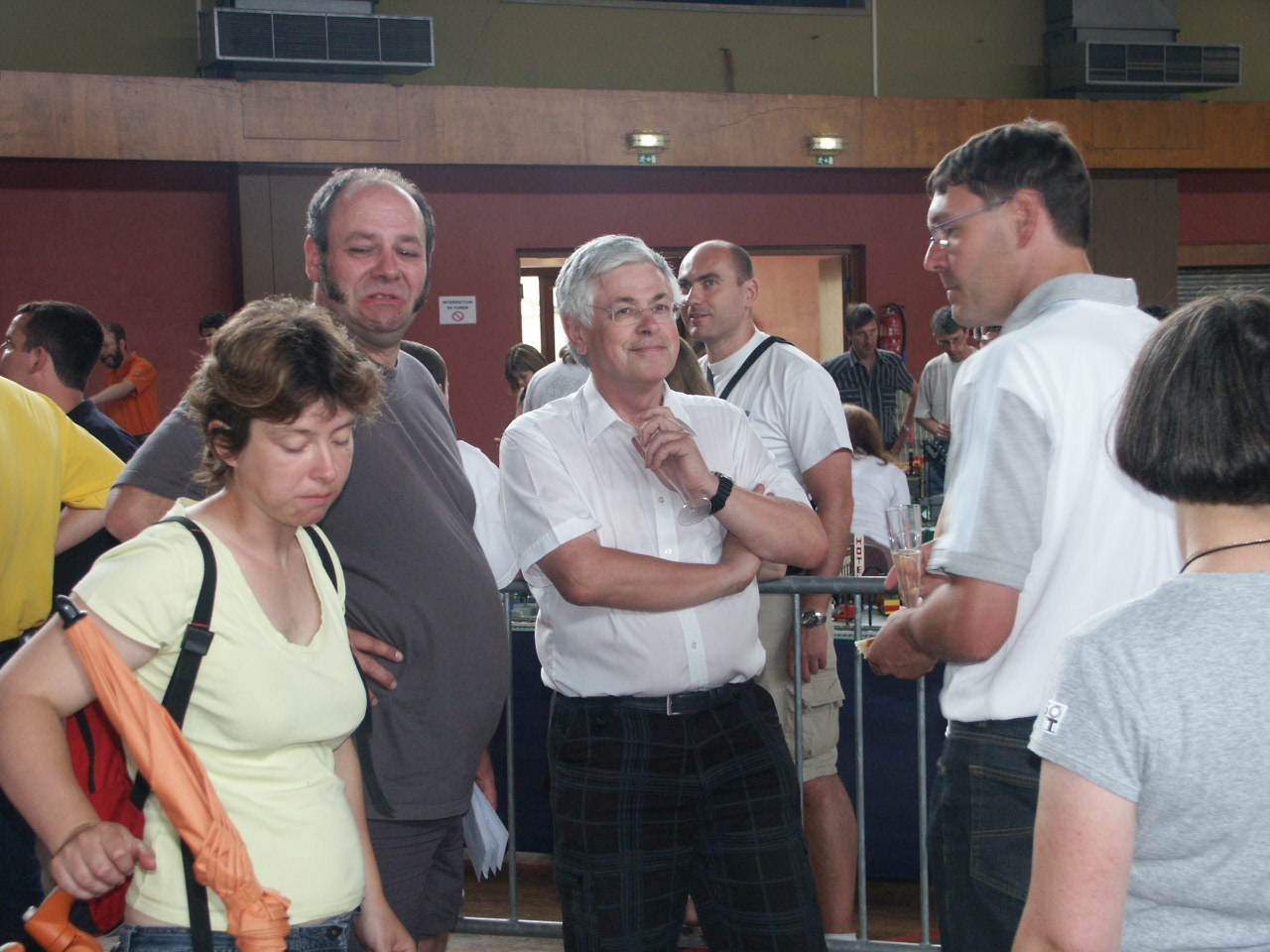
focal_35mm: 51
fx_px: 1871
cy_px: 476
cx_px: 635
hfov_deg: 37.5
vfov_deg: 28.6
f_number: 3.5
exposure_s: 1/45
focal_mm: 13.31
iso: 200
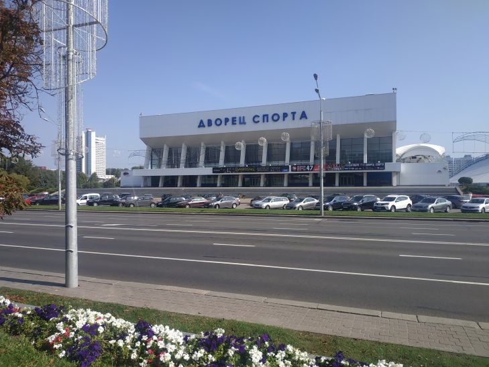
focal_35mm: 24
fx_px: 339
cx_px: 244
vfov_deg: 56.8
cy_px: 184
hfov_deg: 71.6
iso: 100
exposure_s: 1/1783
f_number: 1.9
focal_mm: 3.94
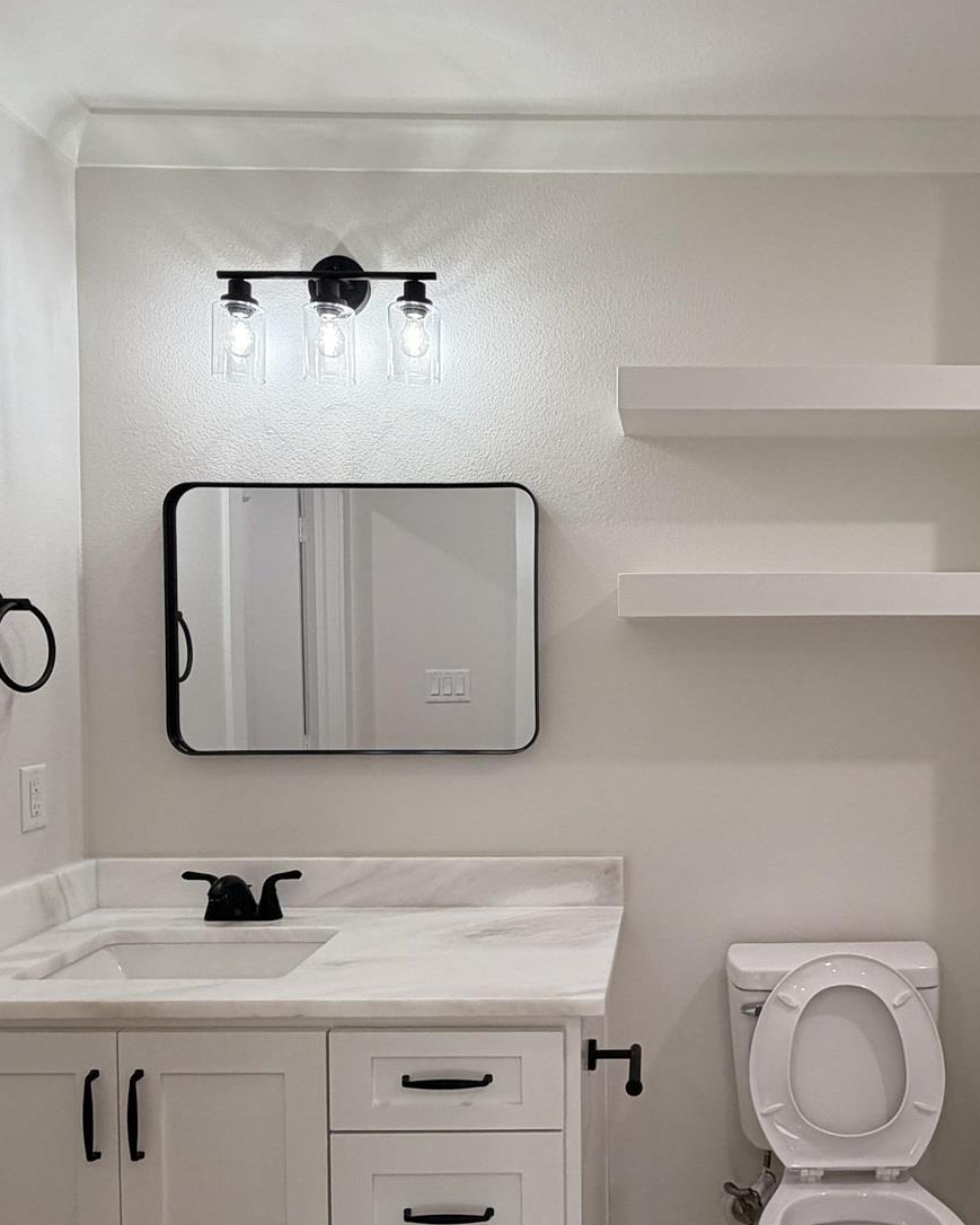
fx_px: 1051
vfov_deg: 60.2
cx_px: 687
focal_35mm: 29
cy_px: 697
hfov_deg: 48.7
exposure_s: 1/120
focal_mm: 2.22
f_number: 2.2
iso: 125
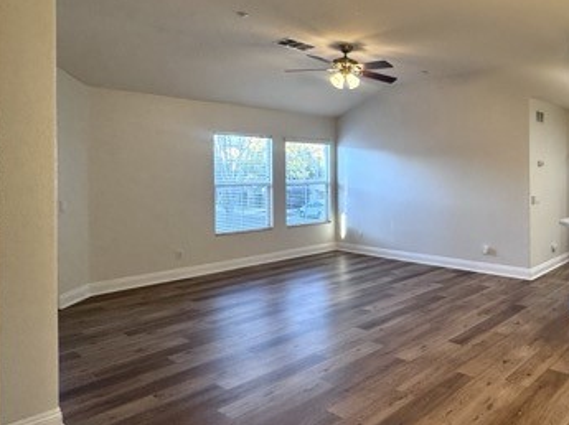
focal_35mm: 26
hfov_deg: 60.8
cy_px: 175
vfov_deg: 52.7
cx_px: 470
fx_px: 427
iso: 200
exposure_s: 1/120
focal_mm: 2.22
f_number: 2.2
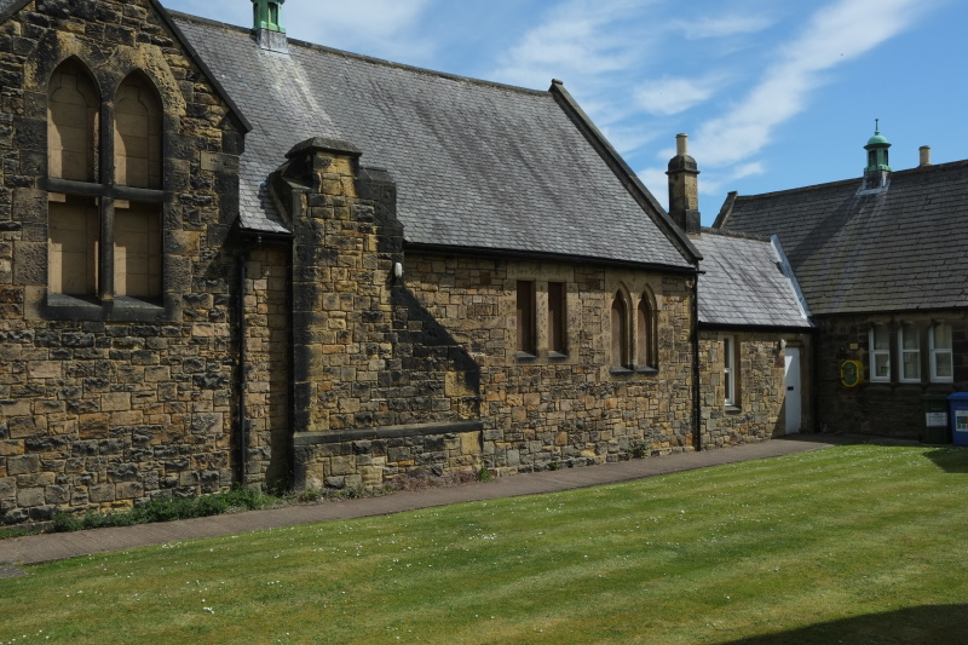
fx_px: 941
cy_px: 322
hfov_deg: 54.4
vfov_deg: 37.8
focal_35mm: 35
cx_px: 484
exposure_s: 1/400
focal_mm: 23
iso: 400
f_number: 13
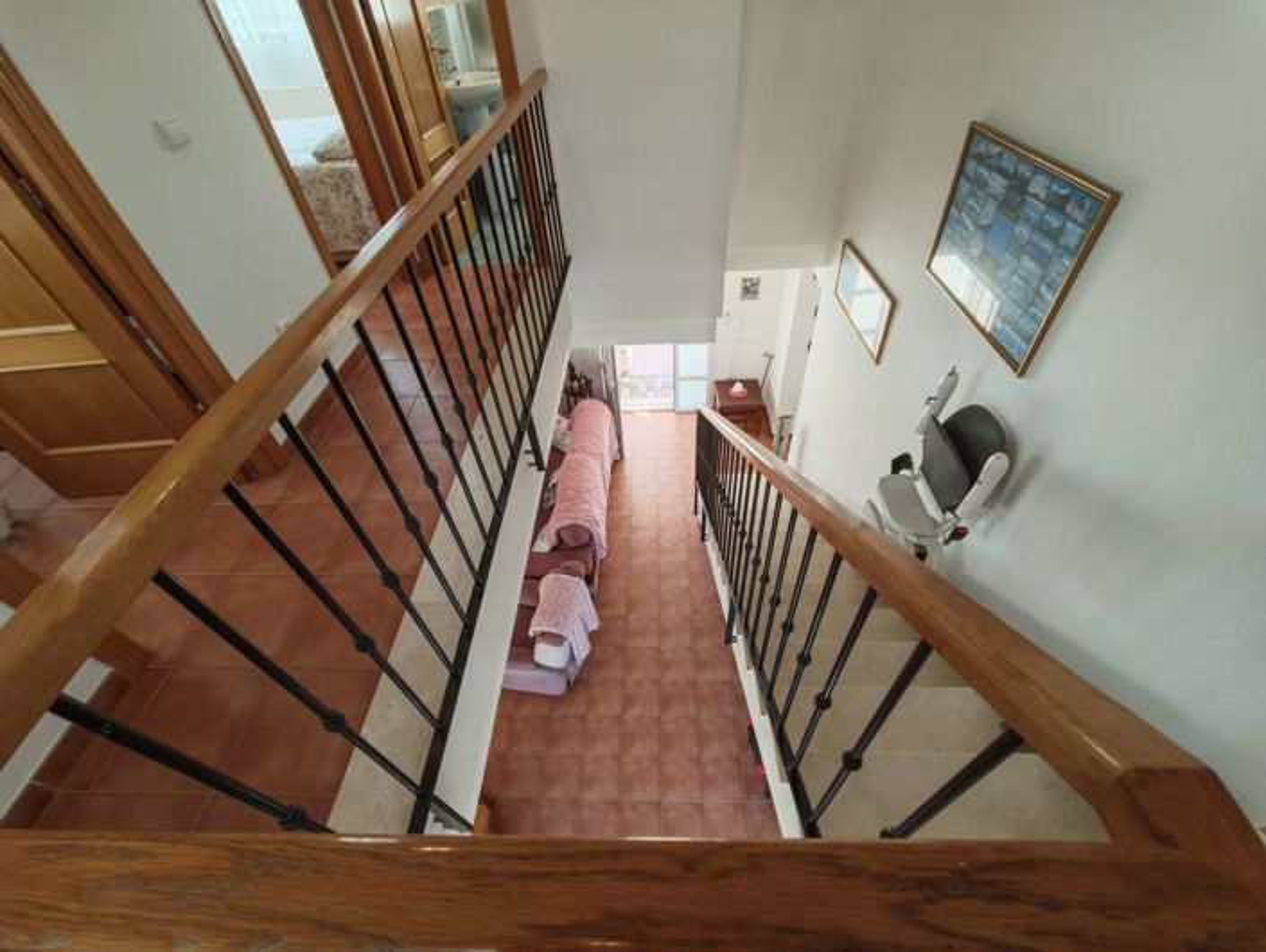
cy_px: 476
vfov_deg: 85.8
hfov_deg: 102.0
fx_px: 512
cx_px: 633
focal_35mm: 14
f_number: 2.2
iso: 125
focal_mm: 2.16
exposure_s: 1/50
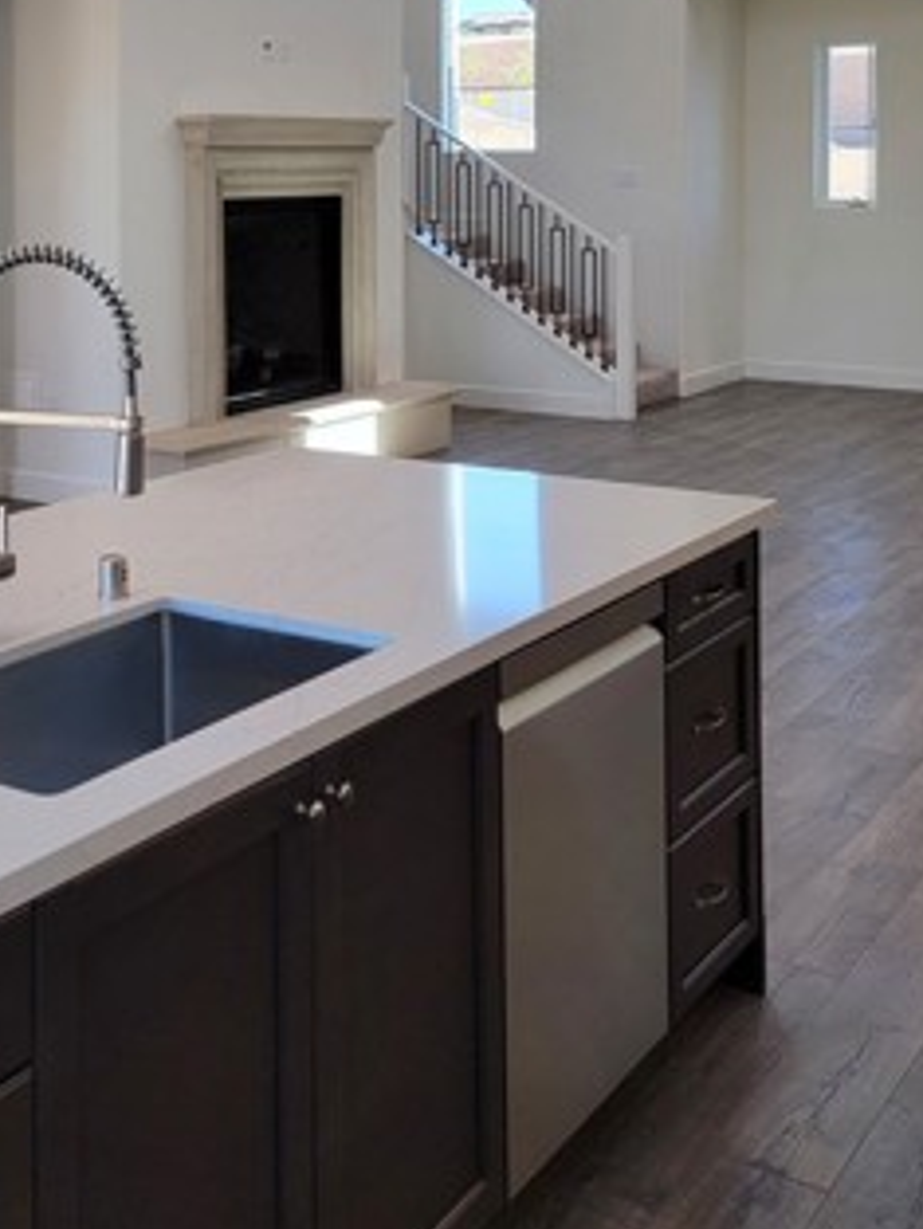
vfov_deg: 37.1
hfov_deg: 29.2
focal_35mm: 49
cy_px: 192
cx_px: 210
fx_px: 1741
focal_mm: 6.7
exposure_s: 1/120
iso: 40
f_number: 1.8
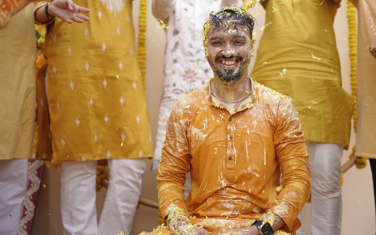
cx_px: 234
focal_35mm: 45
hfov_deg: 44.0
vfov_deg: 28.6
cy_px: 103
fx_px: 461
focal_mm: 35
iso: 160
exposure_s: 1/1250
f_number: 1.4
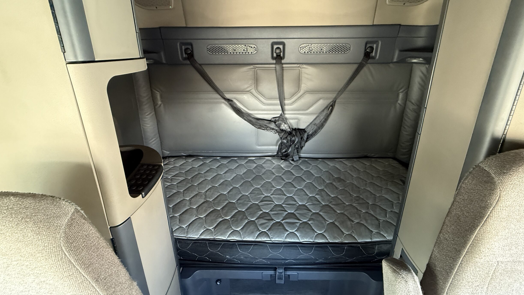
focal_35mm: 16
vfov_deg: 66.4
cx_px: 268
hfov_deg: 99.4
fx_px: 222
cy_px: 116
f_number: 2.2
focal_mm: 2.22
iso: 640
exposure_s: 1/60
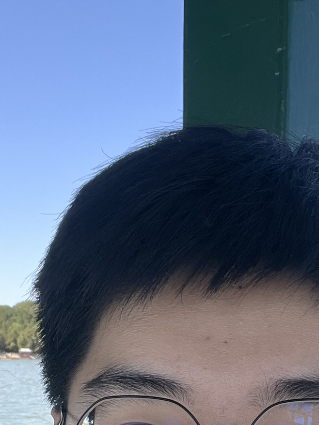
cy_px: 459
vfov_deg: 25.8
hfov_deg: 20.8
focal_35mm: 70
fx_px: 861
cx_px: 235
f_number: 2.2
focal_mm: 2.71
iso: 32
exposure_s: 1/195
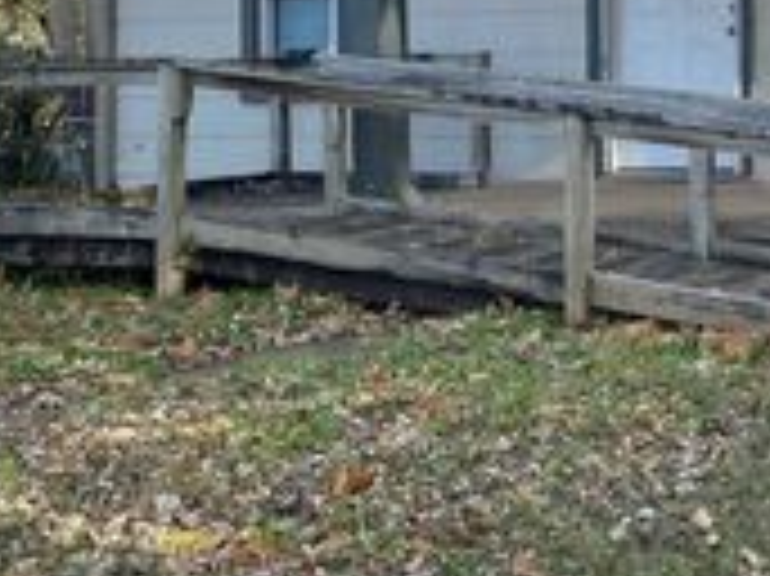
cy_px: -20
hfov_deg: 22.9
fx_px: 1689
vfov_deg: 18.8
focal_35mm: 76
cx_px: 995
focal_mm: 4.25
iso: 32
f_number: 1.8
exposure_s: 1/965
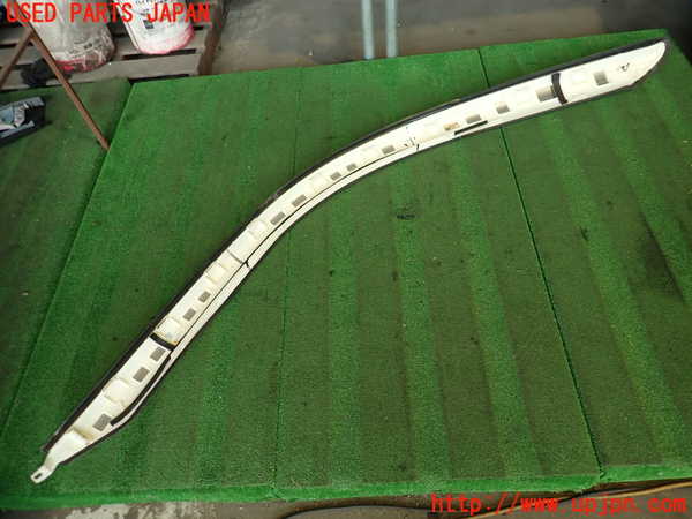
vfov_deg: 54.9
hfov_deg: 69.4
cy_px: 260
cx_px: 346
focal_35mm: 25
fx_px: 500
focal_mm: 4.5
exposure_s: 1/40
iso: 200
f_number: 2
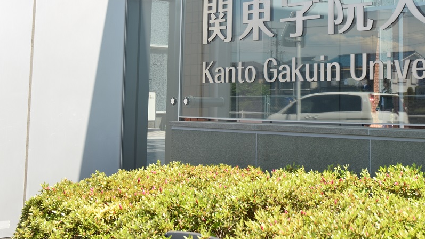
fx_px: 800
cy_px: -9
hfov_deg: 29.7
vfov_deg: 16.6
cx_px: 250
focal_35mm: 71
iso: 100
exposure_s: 1/160
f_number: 6.3
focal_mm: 24
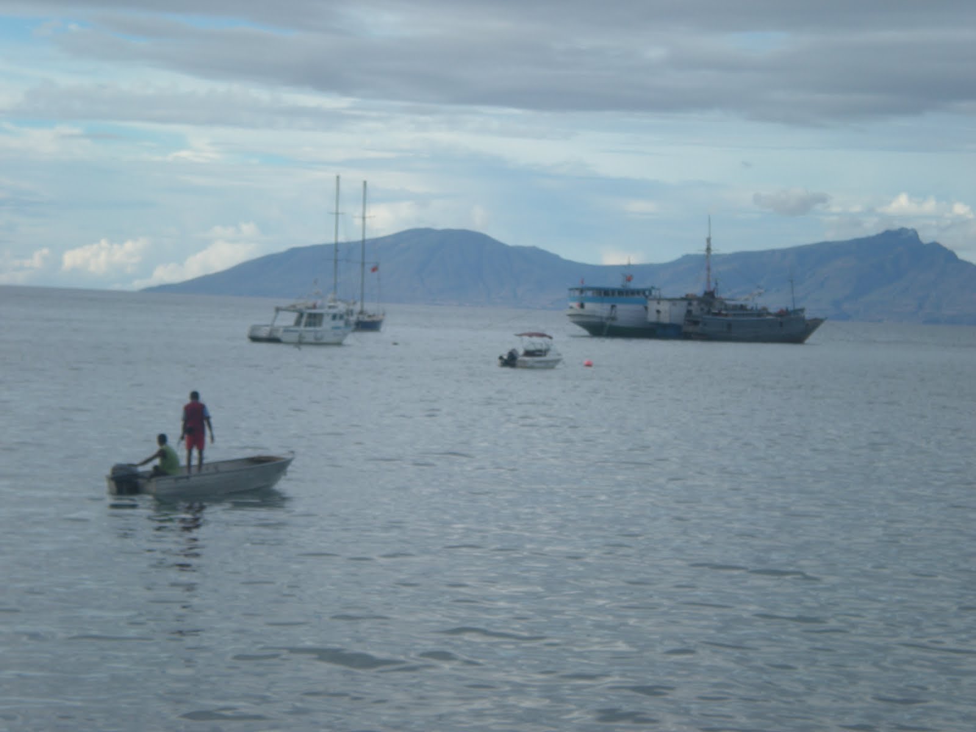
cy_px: 366
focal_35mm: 105
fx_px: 2960
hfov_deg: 18.7
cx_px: 488
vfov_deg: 14.1
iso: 64
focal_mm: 17.3
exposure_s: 1/196
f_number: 5.7
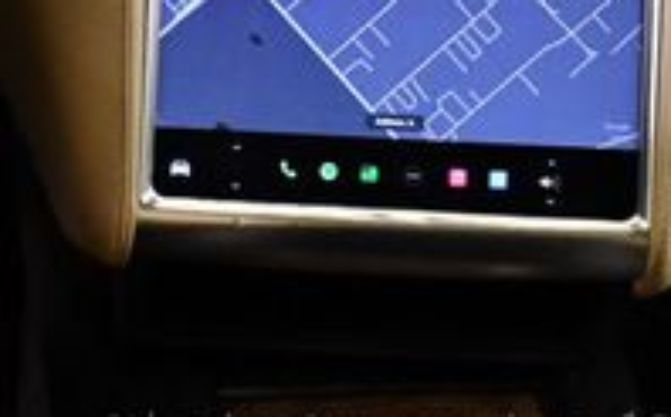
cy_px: -227
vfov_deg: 10.5
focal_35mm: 119
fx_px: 2172
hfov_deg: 17.3
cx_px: 54
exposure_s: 1/125
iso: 3200
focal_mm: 18
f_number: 3.5
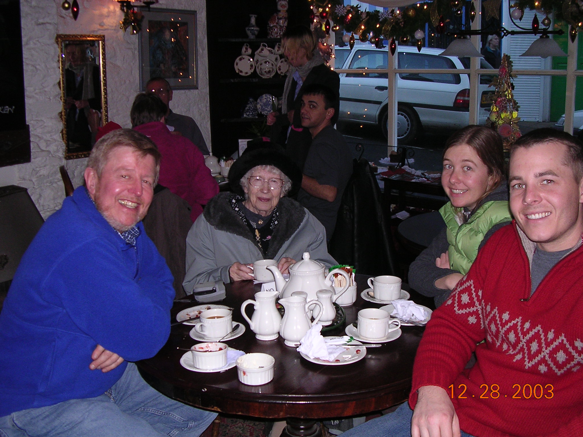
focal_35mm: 38
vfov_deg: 37.7
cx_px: 292
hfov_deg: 49.0
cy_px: 218
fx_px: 640
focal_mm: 5.8
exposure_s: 1/60.1
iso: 165
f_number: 2.8
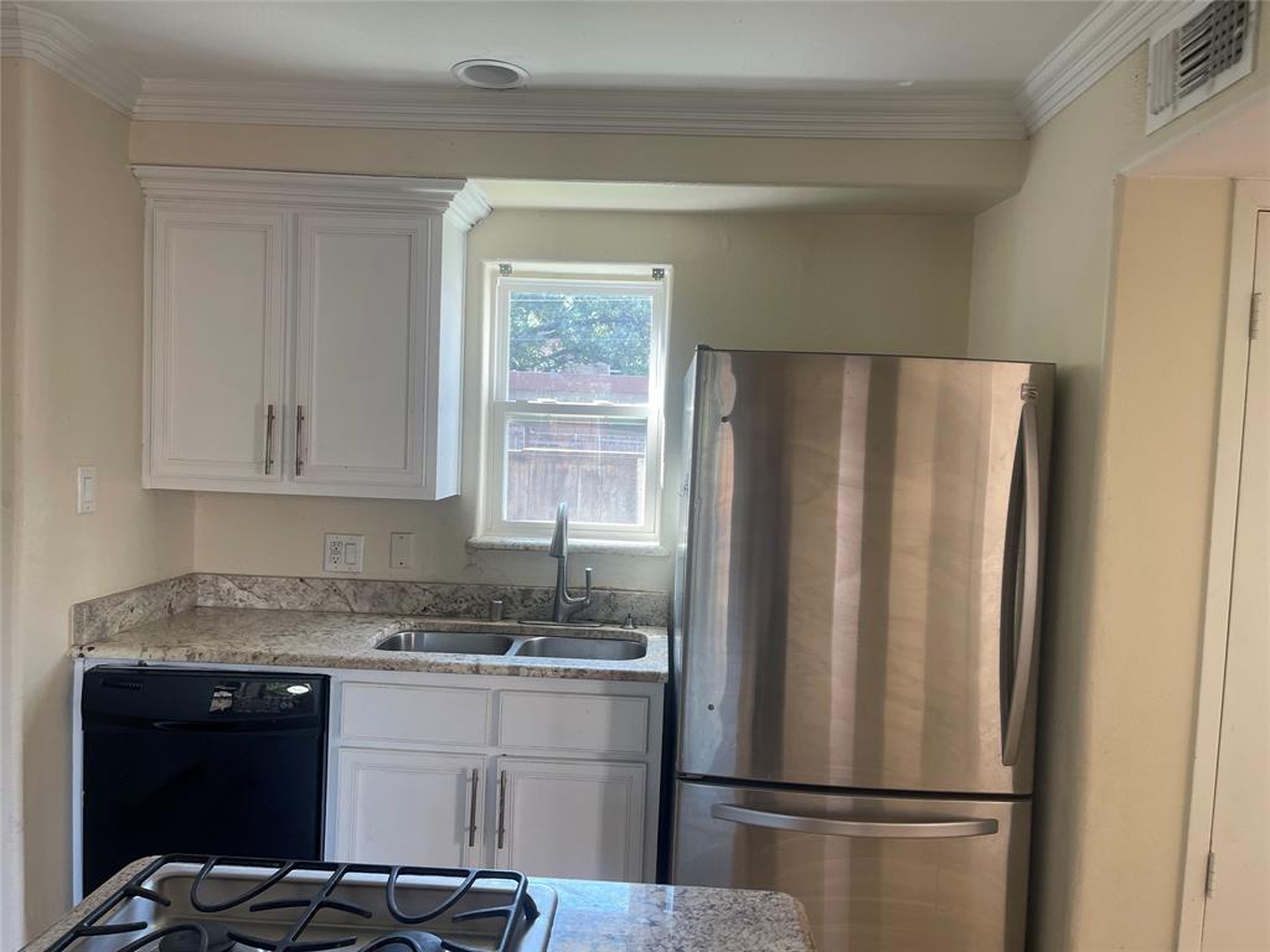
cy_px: 476
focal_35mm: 25
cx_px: 635
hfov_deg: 69.4
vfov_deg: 54.9
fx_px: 917
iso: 80
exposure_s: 1/120
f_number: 1.6
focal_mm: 5.1
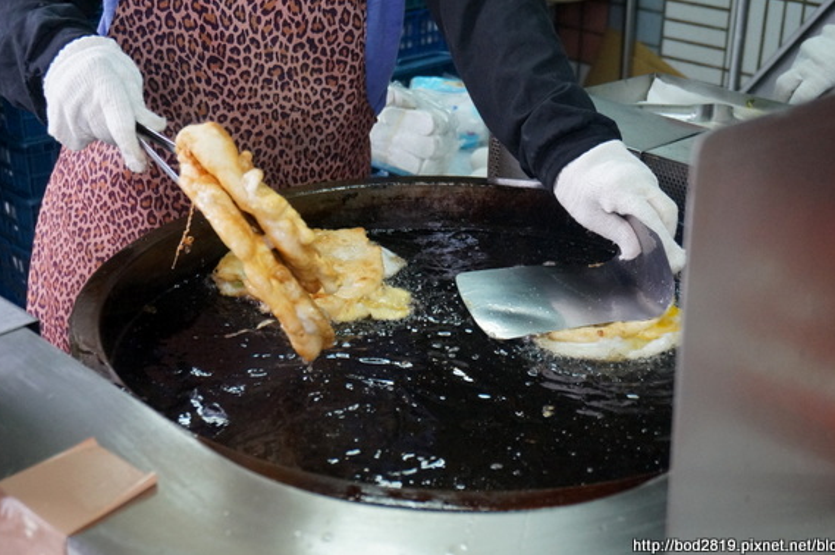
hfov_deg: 36.9
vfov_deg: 25.0
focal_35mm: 54
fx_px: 1251
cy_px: 262
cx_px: 402
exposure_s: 1/160
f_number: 5
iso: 2000
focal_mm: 32
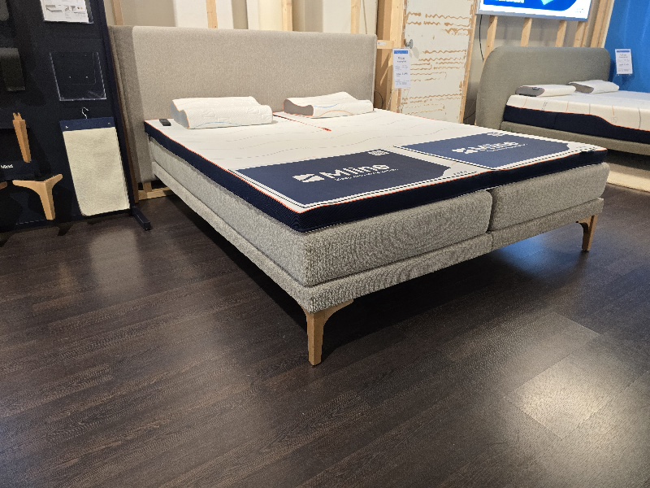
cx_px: 325
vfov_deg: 58.9
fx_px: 432
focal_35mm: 23
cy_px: 244
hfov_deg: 73.9
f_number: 1.7
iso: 320
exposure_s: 1/101
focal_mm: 6.3
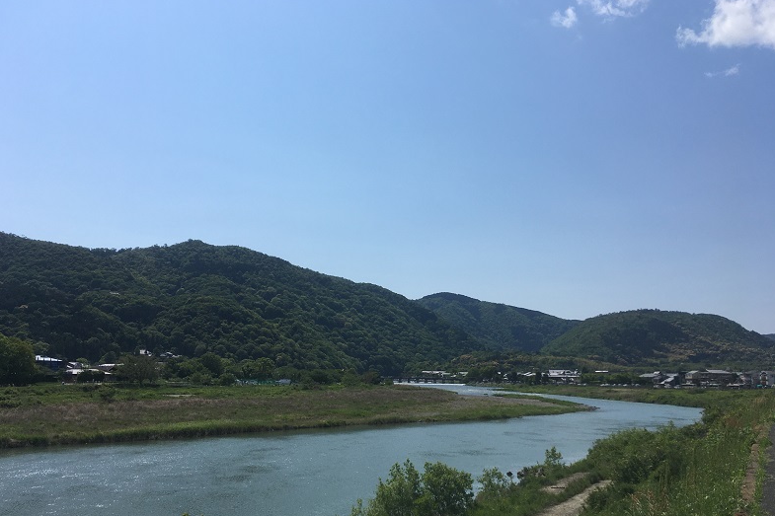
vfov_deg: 42.3
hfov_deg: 60.3
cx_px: 381
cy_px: 275
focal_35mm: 31
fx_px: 667
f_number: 2.2
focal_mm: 4.15
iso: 25
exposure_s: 1/3497
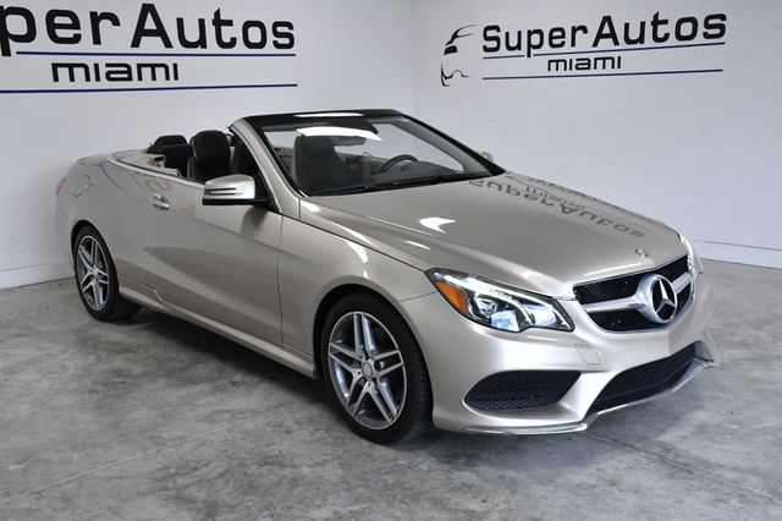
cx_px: 391
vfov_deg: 34.2
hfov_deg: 49.6
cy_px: 260
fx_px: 847
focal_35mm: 39
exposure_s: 1/400
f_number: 10
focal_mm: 26
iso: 2500
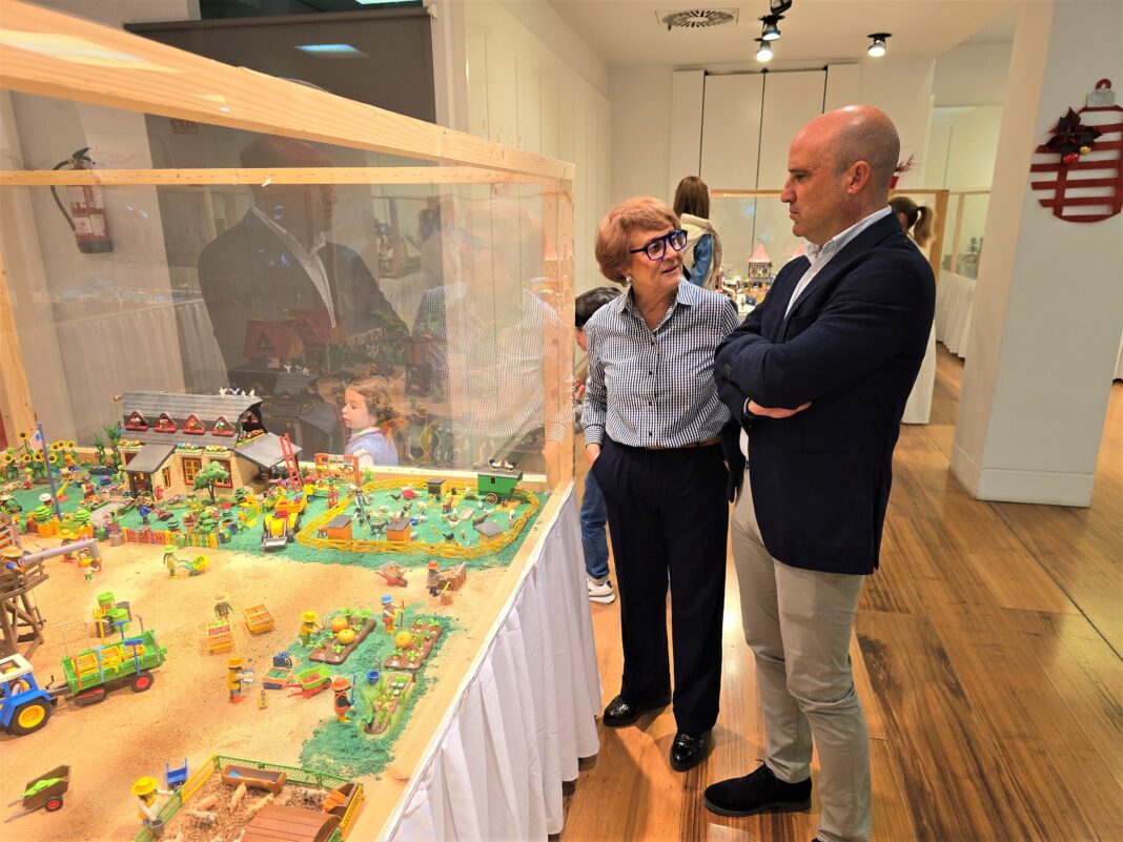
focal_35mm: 23
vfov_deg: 58.9
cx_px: 562
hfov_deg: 73.9
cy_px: 421
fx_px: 746
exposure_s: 1/100
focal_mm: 6.3
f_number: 1.7
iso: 64
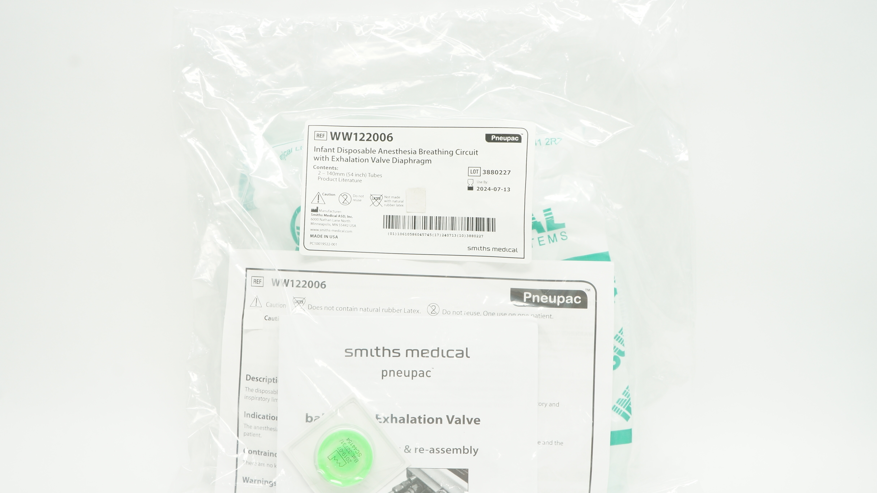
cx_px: 434
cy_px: 252
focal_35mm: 35
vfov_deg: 33.7
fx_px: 814
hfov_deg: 56.6
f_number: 11
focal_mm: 22
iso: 400
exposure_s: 1/15
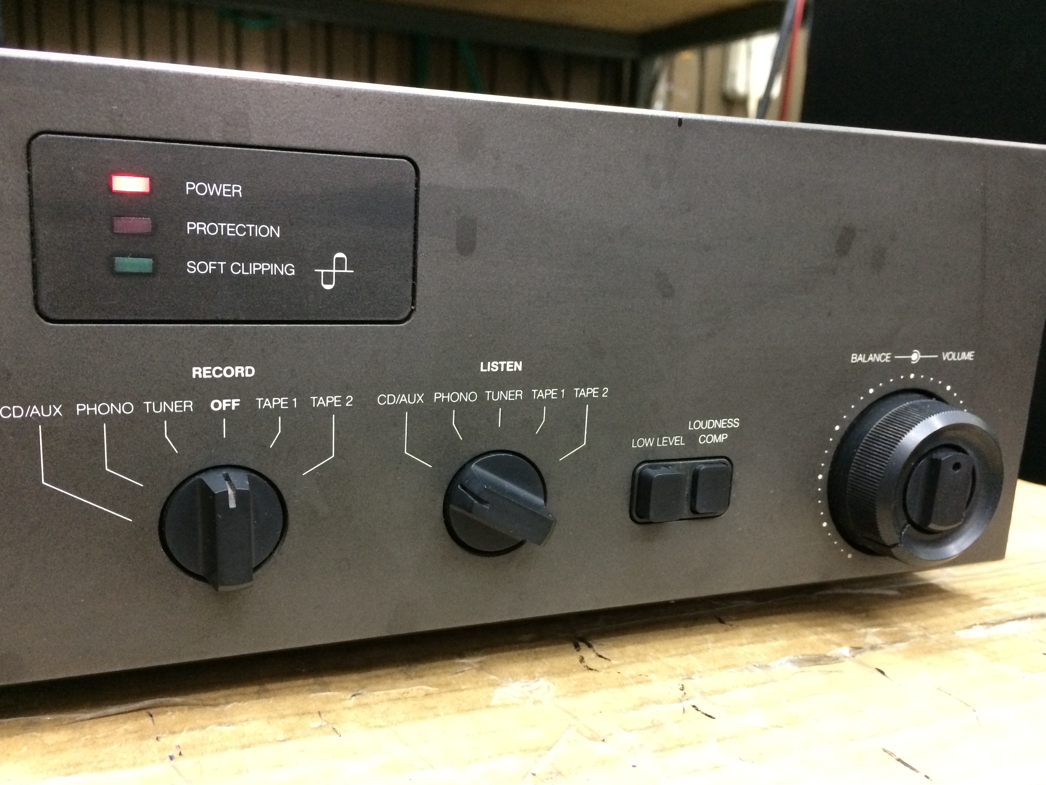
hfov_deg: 56.8
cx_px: 524
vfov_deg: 44.2
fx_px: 967
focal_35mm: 32
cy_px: 409
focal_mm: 4.15
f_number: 2.2
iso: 320
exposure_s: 1/17
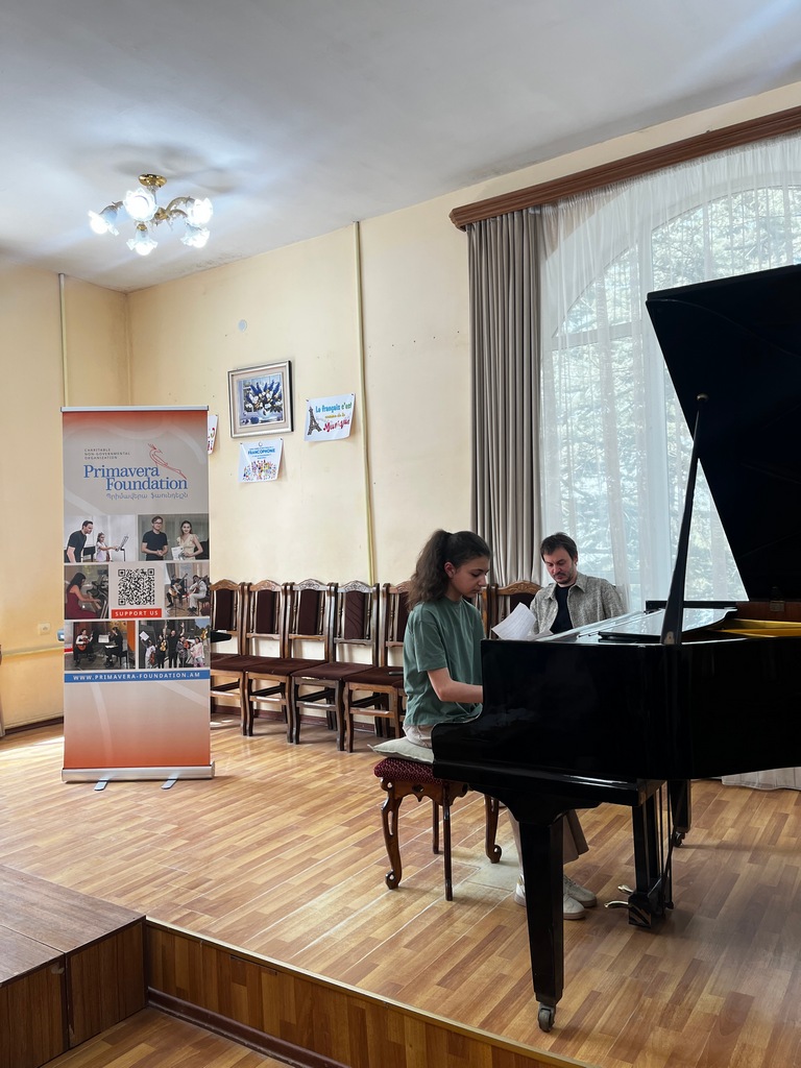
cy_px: 534
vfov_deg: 67.3
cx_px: 400
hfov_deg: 53.1
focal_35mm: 26
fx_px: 802
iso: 32
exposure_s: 1/108
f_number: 1.6
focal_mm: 5.1
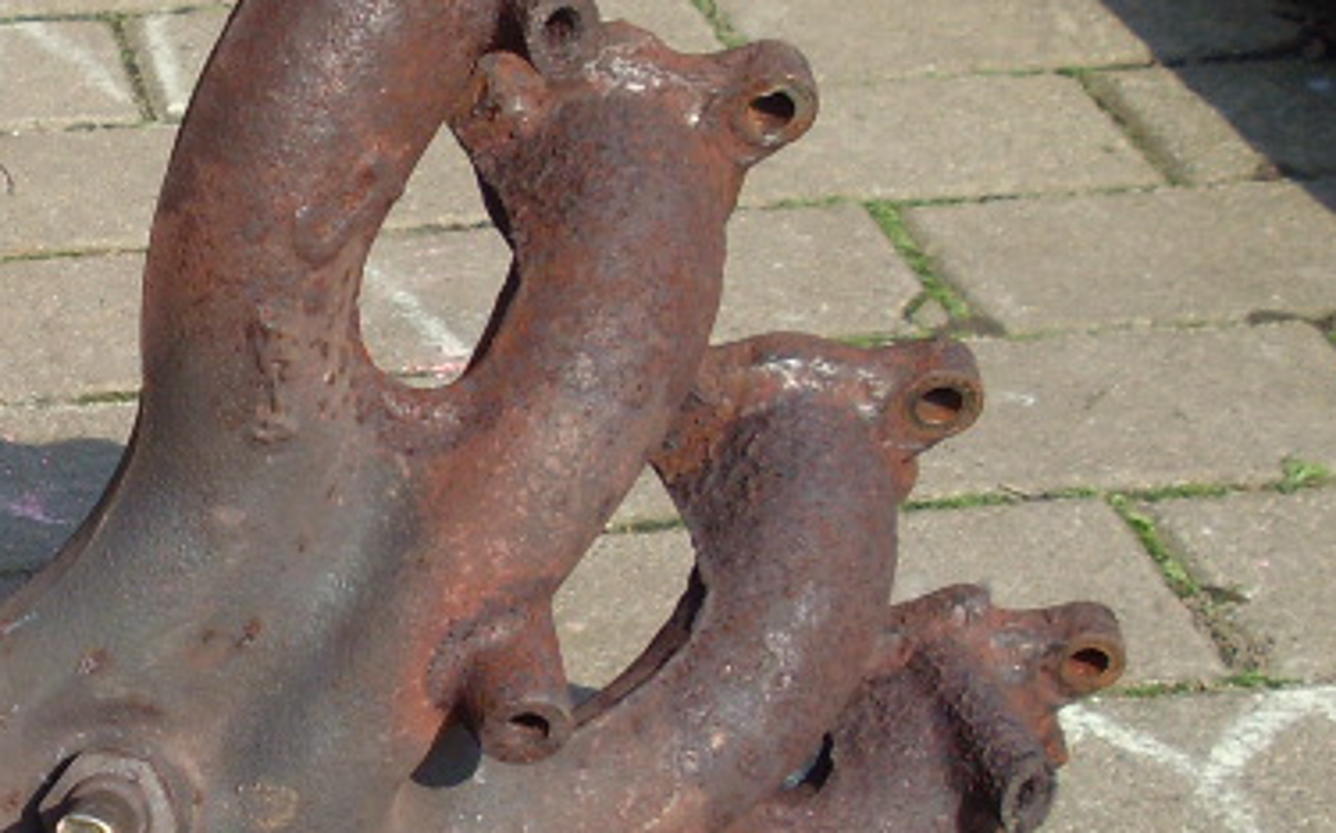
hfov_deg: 18.4
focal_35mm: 110
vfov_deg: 11.9
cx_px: -43
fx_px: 4003
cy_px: 420
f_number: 7.7
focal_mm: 6.3
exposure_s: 1/180
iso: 80
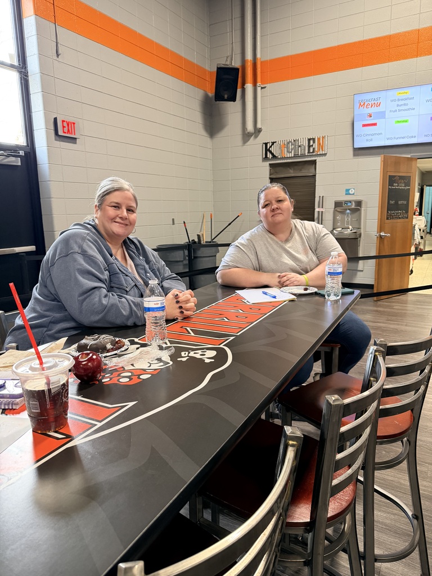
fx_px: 399
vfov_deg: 71.6
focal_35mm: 24
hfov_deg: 56.8
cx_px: 216
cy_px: 288
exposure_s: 1/60
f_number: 1.78
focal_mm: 6.76
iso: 400
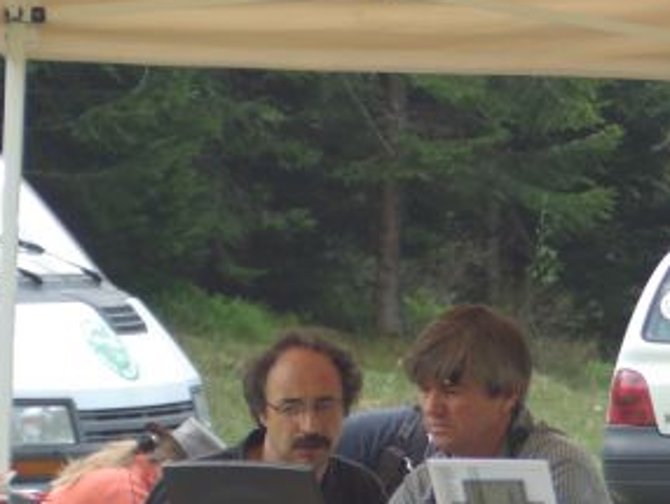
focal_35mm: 242
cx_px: 343
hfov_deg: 8.2
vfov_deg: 6.1
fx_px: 4688
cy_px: 520
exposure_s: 1/90
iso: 100
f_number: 4.5
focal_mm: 80
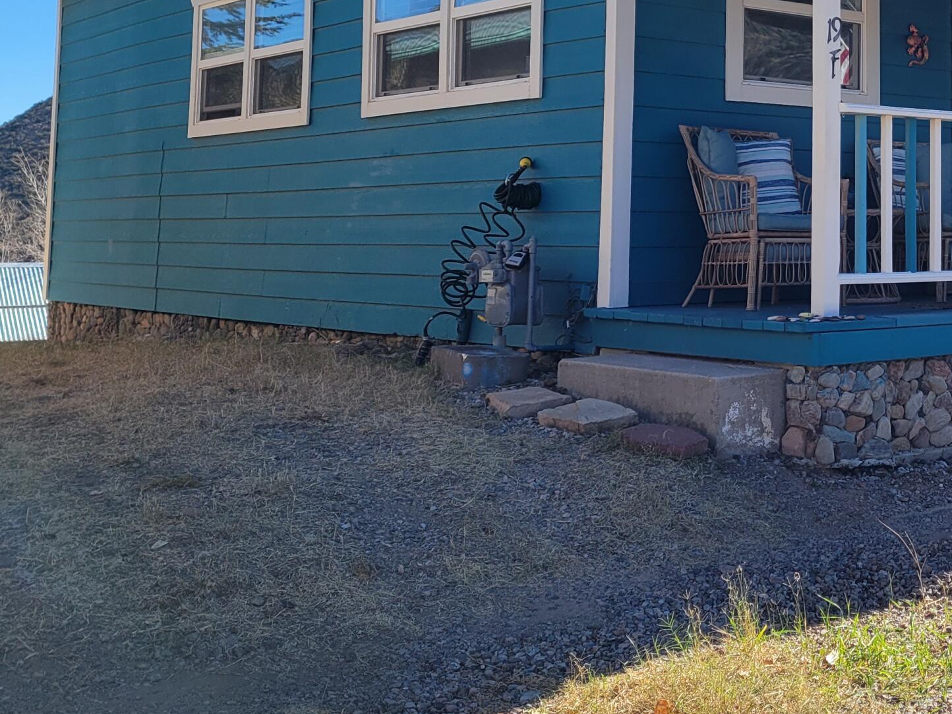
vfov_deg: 26.4
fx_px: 1485
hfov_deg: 32.5
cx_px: 968
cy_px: 114
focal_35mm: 54
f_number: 1.8
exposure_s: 1/1606
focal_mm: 5.4
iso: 40
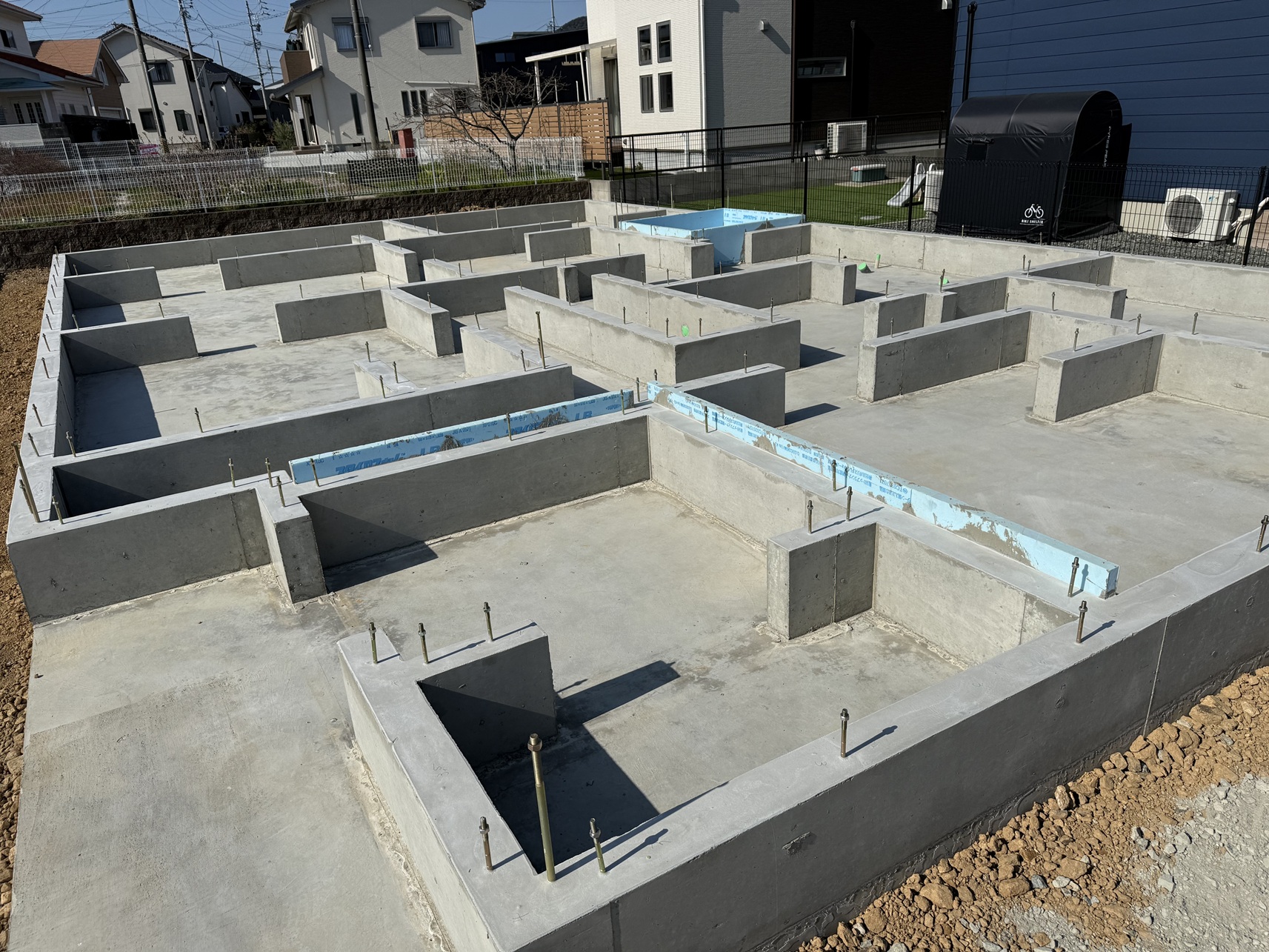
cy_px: 476
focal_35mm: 24
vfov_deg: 56.8
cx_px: 634
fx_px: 880
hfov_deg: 71.6
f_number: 1.78
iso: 80
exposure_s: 1/11905
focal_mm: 6.76
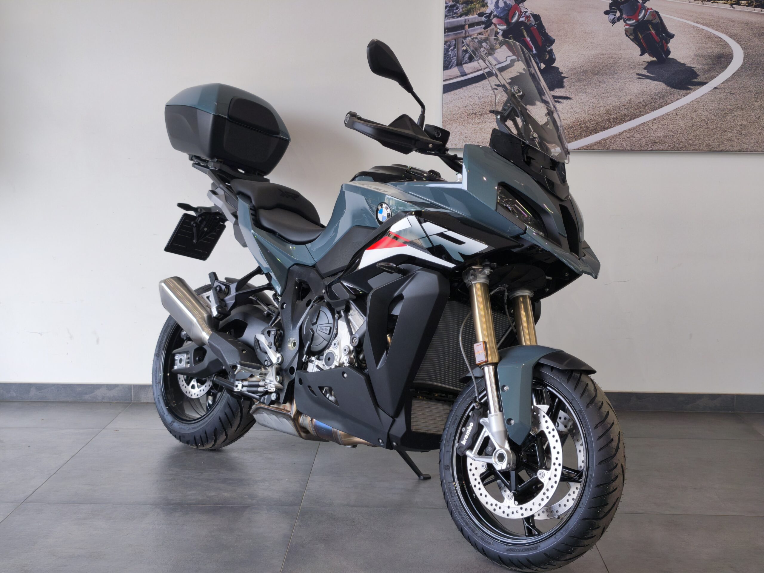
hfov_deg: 41.2
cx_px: 382
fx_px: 1015
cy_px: 286
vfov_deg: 31.5
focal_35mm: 46
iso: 50
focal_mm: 6.57
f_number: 1.6
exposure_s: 1/148
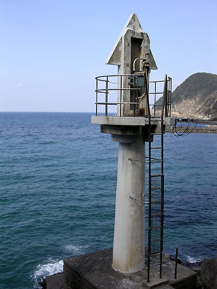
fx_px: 318
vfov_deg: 49.0
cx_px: 108
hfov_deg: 37.7
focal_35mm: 38
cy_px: 144
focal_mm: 5.8
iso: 100
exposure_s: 1/206
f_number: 5.6
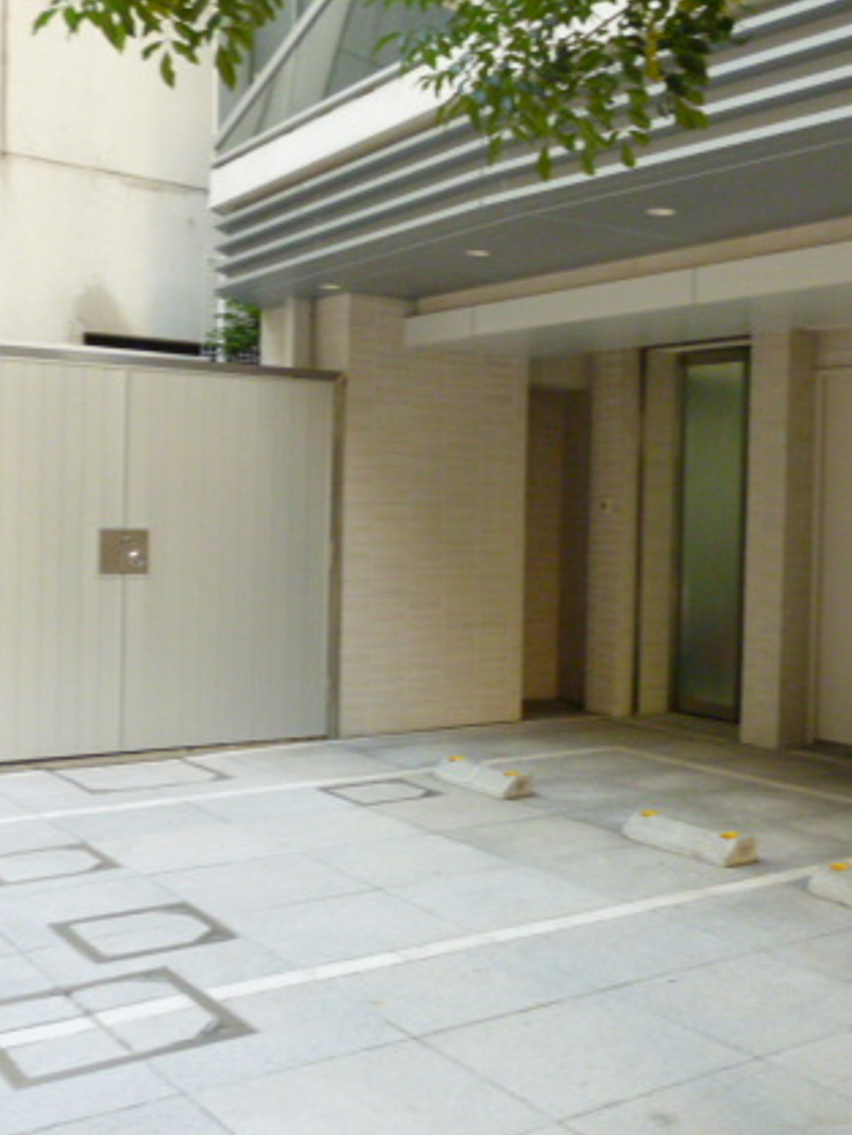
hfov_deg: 33.4
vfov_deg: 43.8
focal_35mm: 43
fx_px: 1410
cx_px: 547
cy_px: 536
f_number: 3.1
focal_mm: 5
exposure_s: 1/125
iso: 500
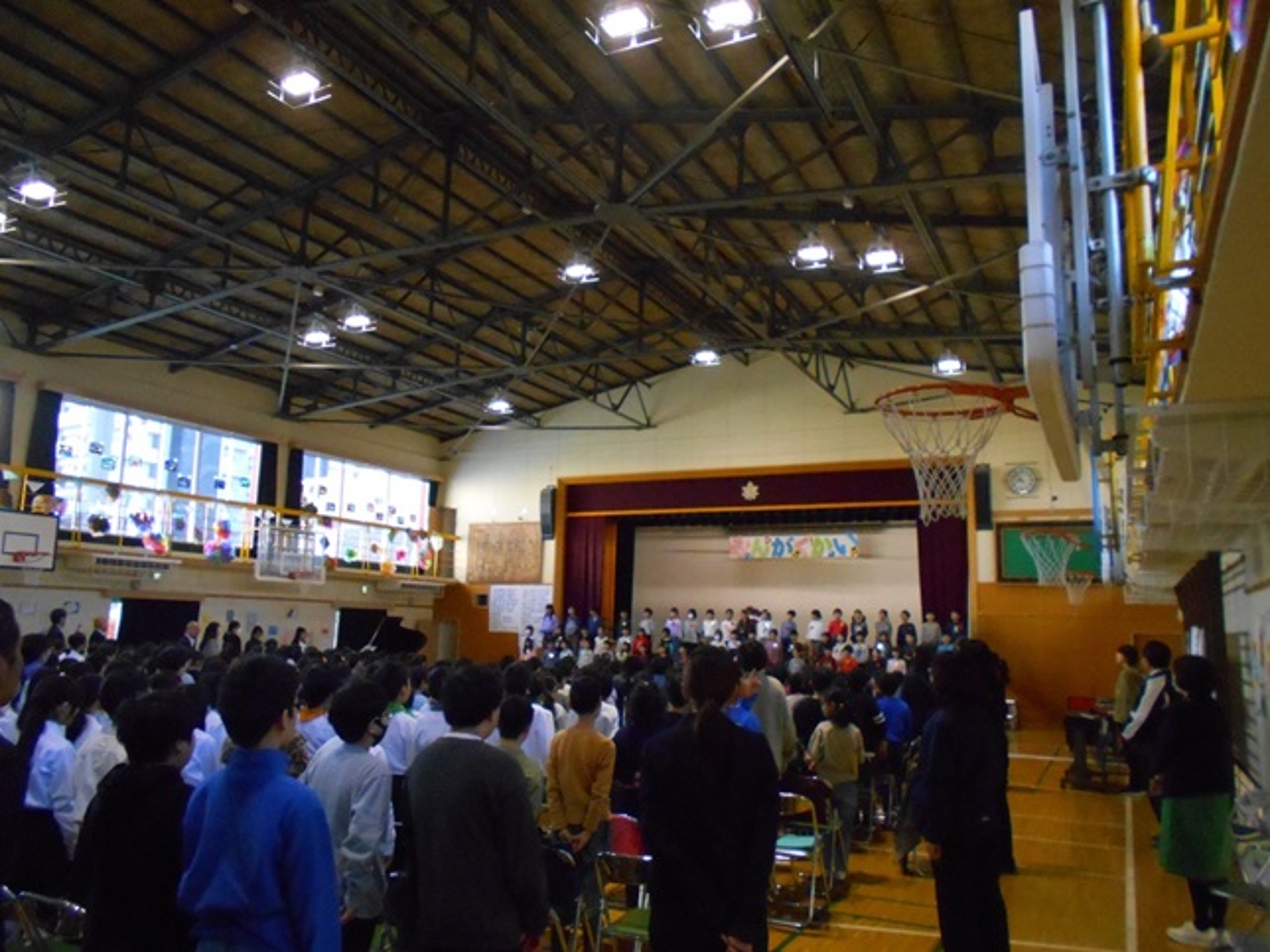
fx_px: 954
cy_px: 476
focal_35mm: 26
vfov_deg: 53.1
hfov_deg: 67.3
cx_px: 635
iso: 800
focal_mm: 4.6
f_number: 3.2
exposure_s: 1/200
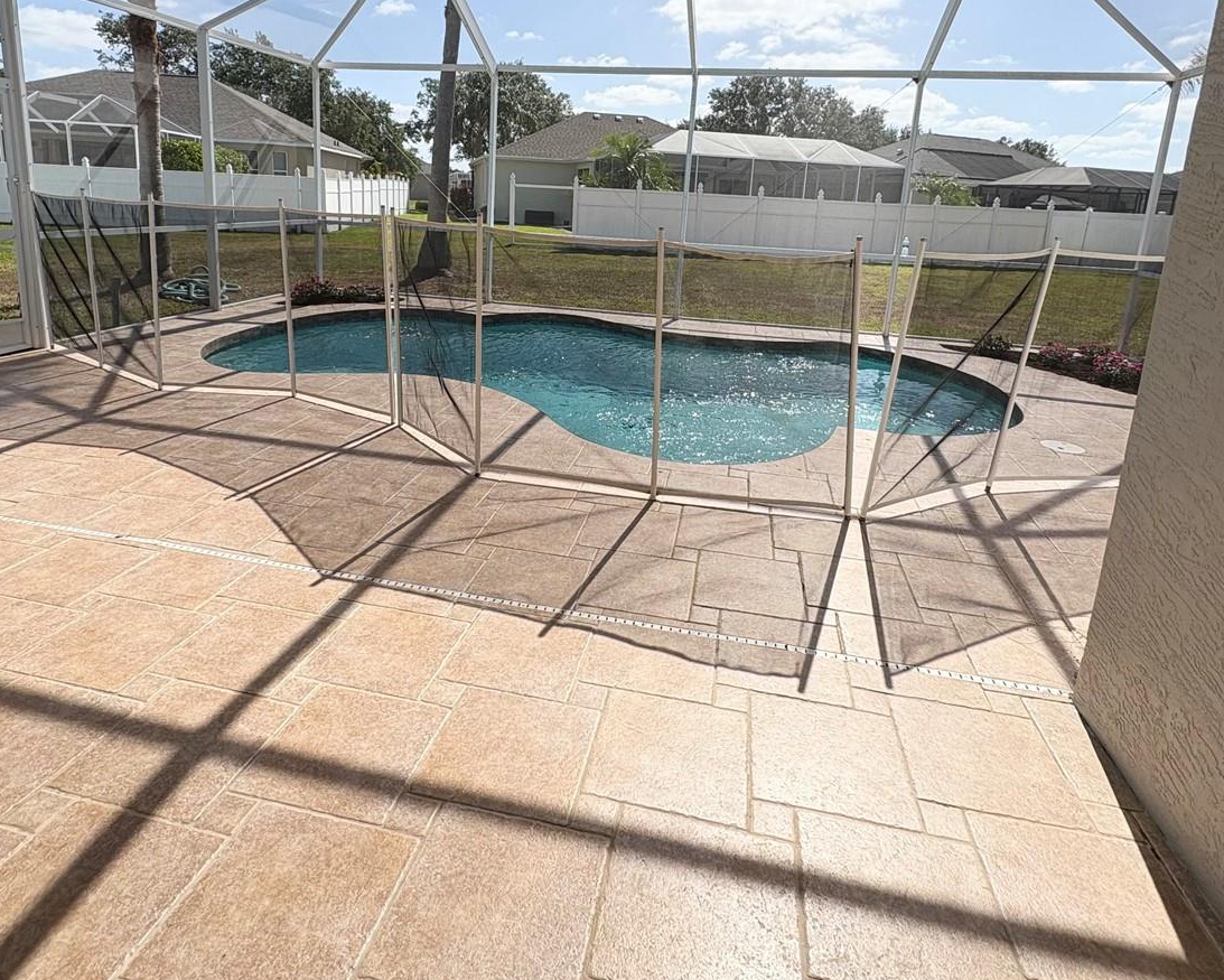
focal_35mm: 20
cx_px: 597
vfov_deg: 66.6
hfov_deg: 80.3
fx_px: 725
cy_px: 339
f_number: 2.2
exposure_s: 1/1449
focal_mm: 2.22
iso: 40
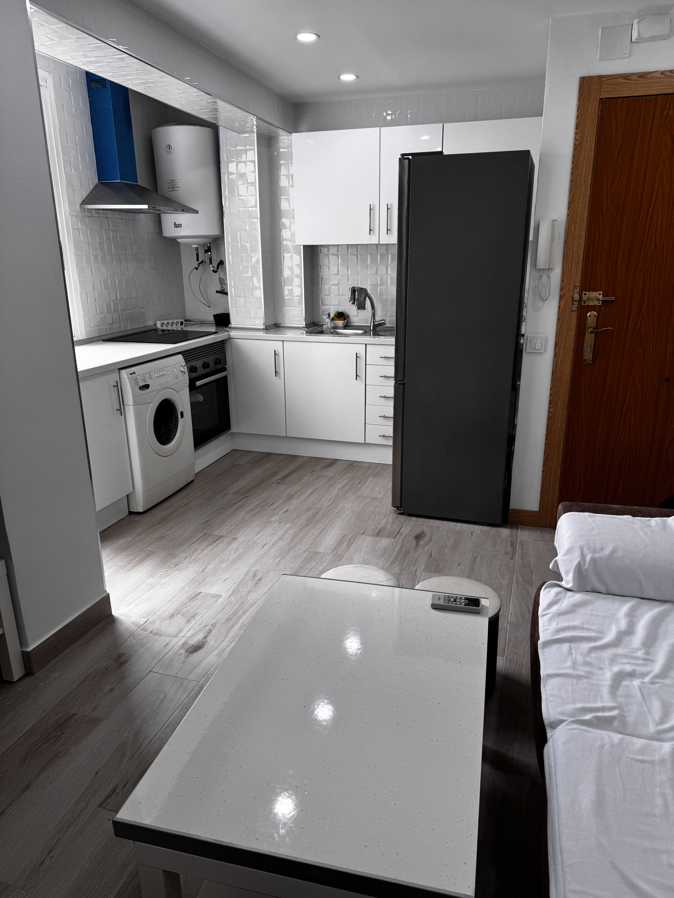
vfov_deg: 71.6
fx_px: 623
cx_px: 337
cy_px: 449
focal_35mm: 24
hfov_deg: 56.8
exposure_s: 1/148
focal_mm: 6.76
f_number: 1.78
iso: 64
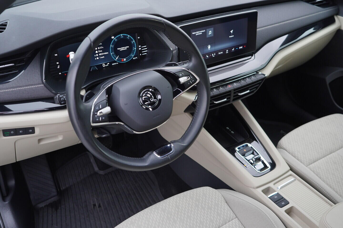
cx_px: 172
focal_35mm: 36
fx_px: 343
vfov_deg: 36.9
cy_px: 114
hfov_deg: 53.1
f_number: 2.8
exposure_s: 1/40
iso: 160
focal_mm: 24
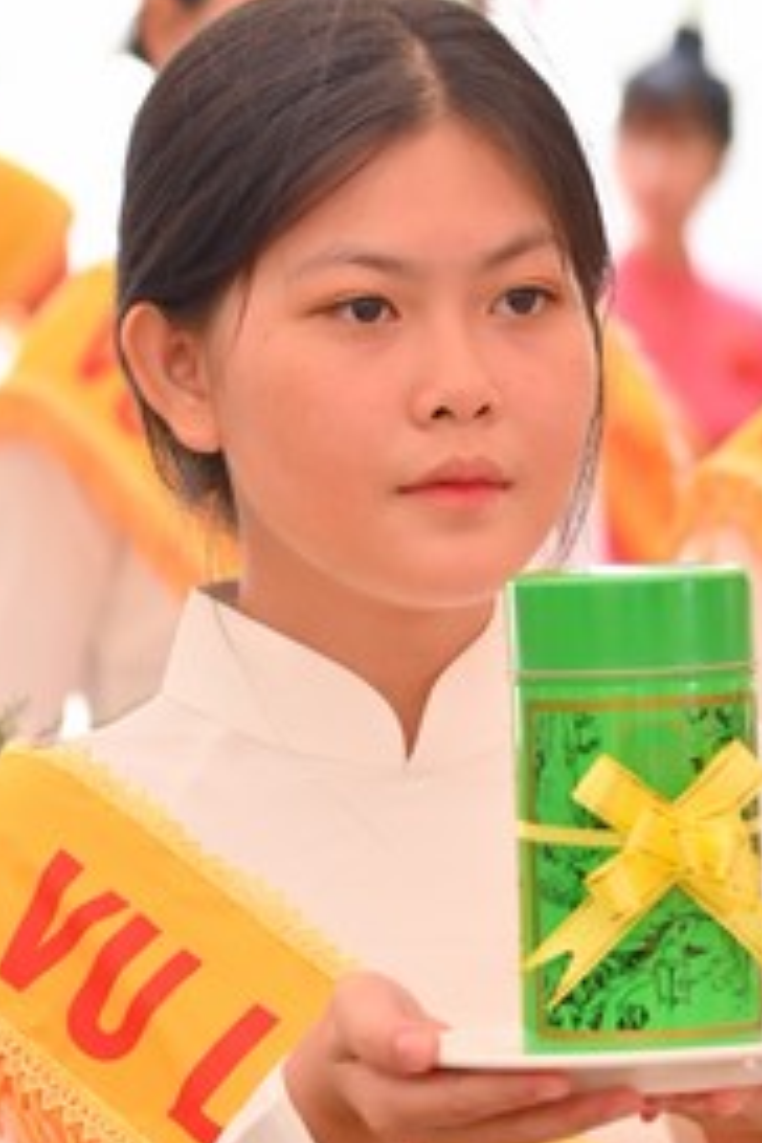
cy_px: 641
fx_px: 9080
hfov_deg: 4.8
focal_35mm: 286
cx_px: 438
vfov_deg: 7.2
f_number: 5
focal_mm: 120
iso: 250
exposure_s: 1/125
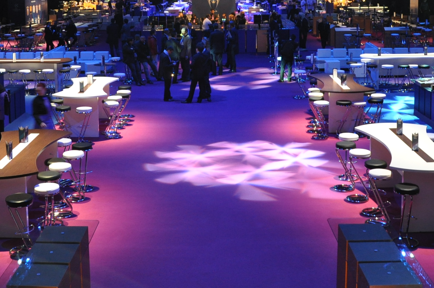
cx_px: 179
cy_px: 23
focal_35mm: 55
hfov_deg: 36.2
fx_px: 662
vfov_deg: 23.8
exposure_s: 1/15
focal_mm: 18
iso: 800
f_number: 4
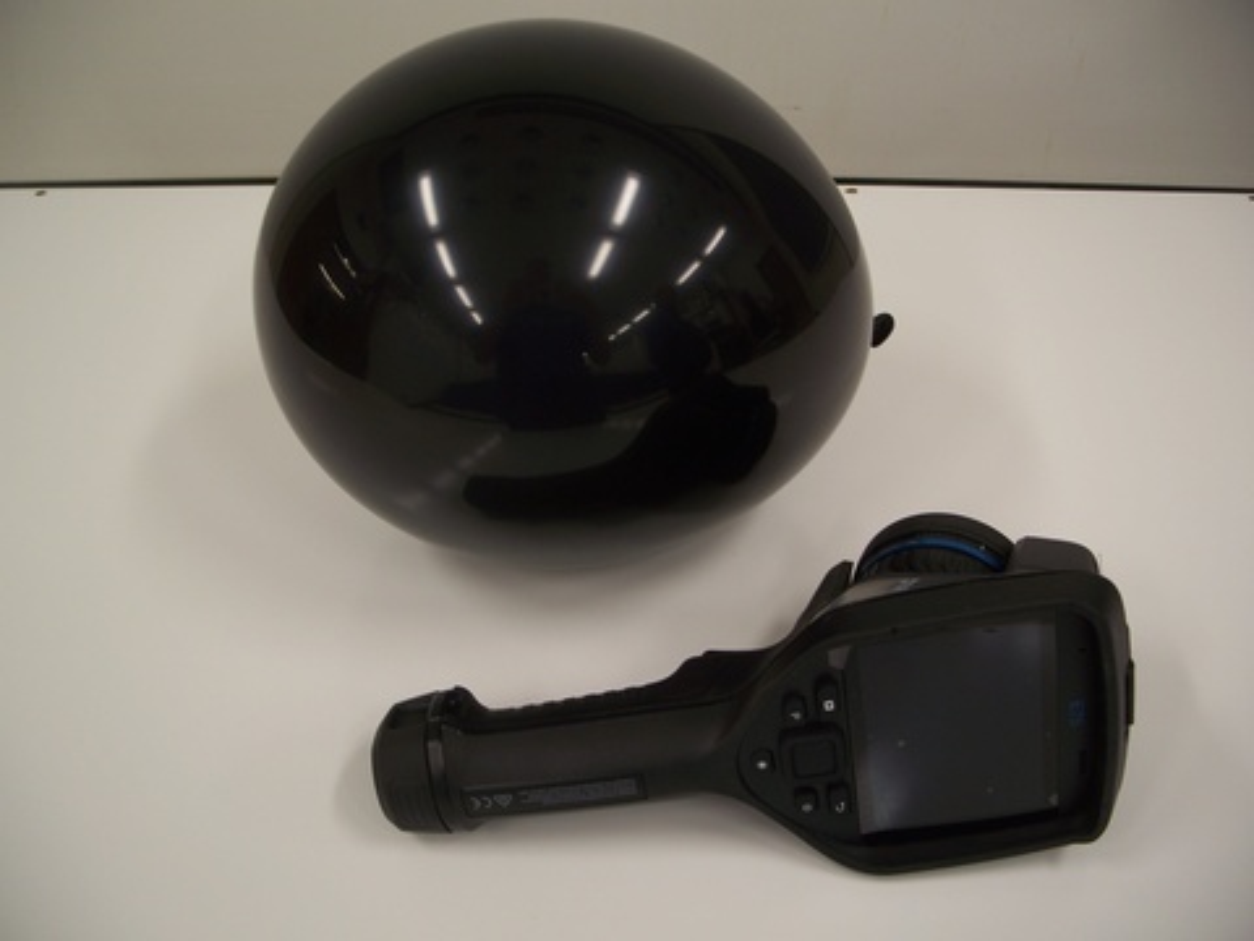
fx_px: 1340
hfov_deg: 50.1
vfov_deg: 38.7
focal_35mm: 37
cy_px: 470
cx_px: 627
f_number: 2.8
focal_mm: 7.8
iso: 64
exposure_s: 1/30
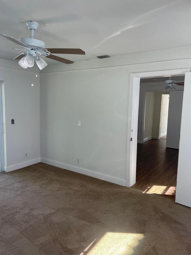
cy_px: 128
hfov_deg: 53.1
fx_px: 191
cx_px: 96
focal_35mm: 26
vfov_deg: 67.3
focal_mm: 4.2
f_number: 1.6
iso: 64
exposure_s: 1/121
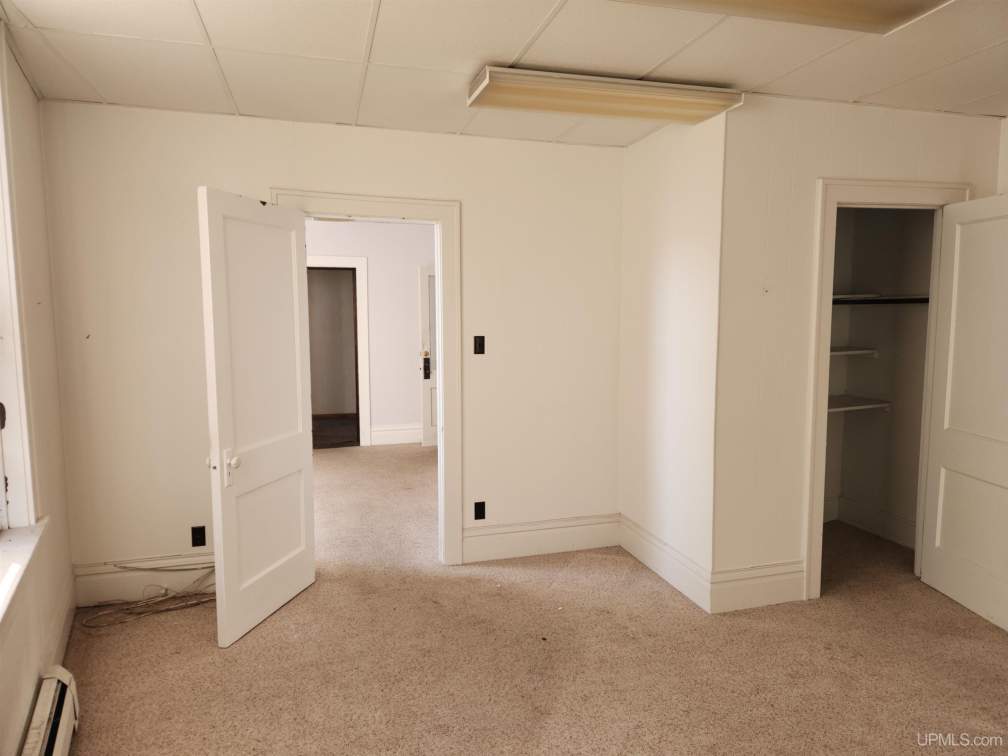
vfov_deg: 58.9
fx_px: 670
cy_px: 378
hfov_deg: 73.9
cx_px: 504
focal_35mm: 23
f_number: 1.8
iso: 32
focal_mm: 5.4
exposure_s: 1/60
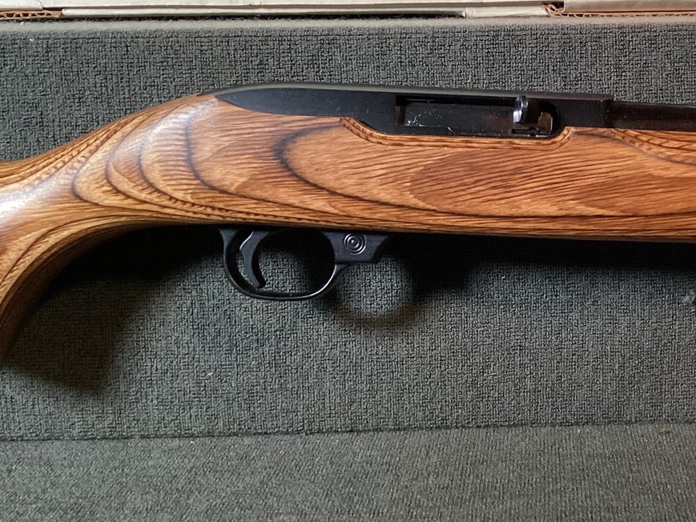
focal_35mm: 54
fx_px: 1086
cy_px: 132
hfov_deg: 34.5
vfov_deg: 26.7
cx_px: 553
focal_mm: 3.3
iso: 100
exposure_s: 1/60
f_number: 2.4
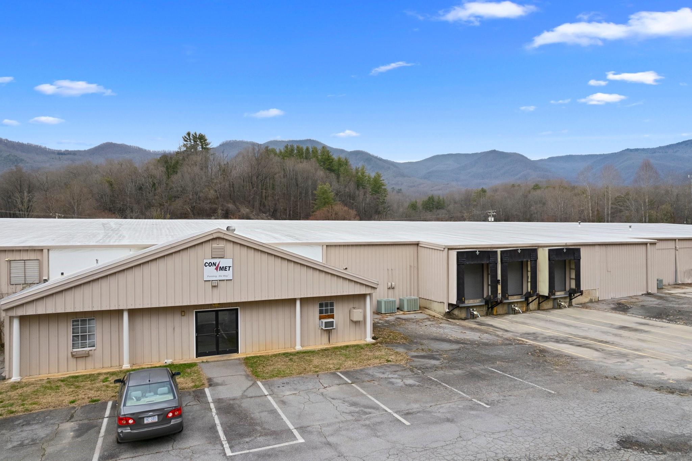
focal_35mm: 22
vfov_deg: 57.2
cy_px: 230
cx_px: 346
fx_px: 423
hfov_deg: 78.6
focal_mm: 8.38
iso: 130
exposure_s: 1/1250
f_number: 2.8
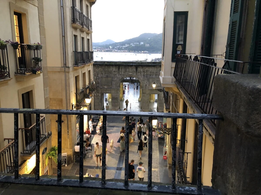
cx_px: 130
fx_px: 211
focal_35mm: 28
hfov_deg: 63.4
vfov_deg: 49.7
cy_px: 98
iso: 100
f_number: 1.8
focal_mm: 4
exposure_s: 1/11
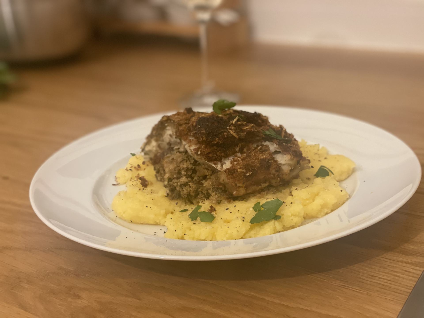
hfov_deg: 36.8
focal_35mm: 52
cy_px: 159
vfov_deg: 28.0
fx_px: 637
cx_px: 212
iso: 320
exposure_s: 1/33
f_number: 2
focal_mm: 6
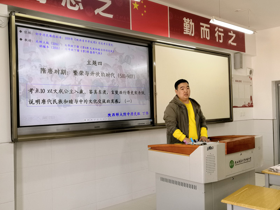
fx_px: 275
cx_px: 140
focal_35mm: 34
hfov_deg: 54.0
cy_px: 105
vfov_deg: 41.8
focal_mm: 3.95
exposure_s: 1/50
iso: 125
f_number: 1.8
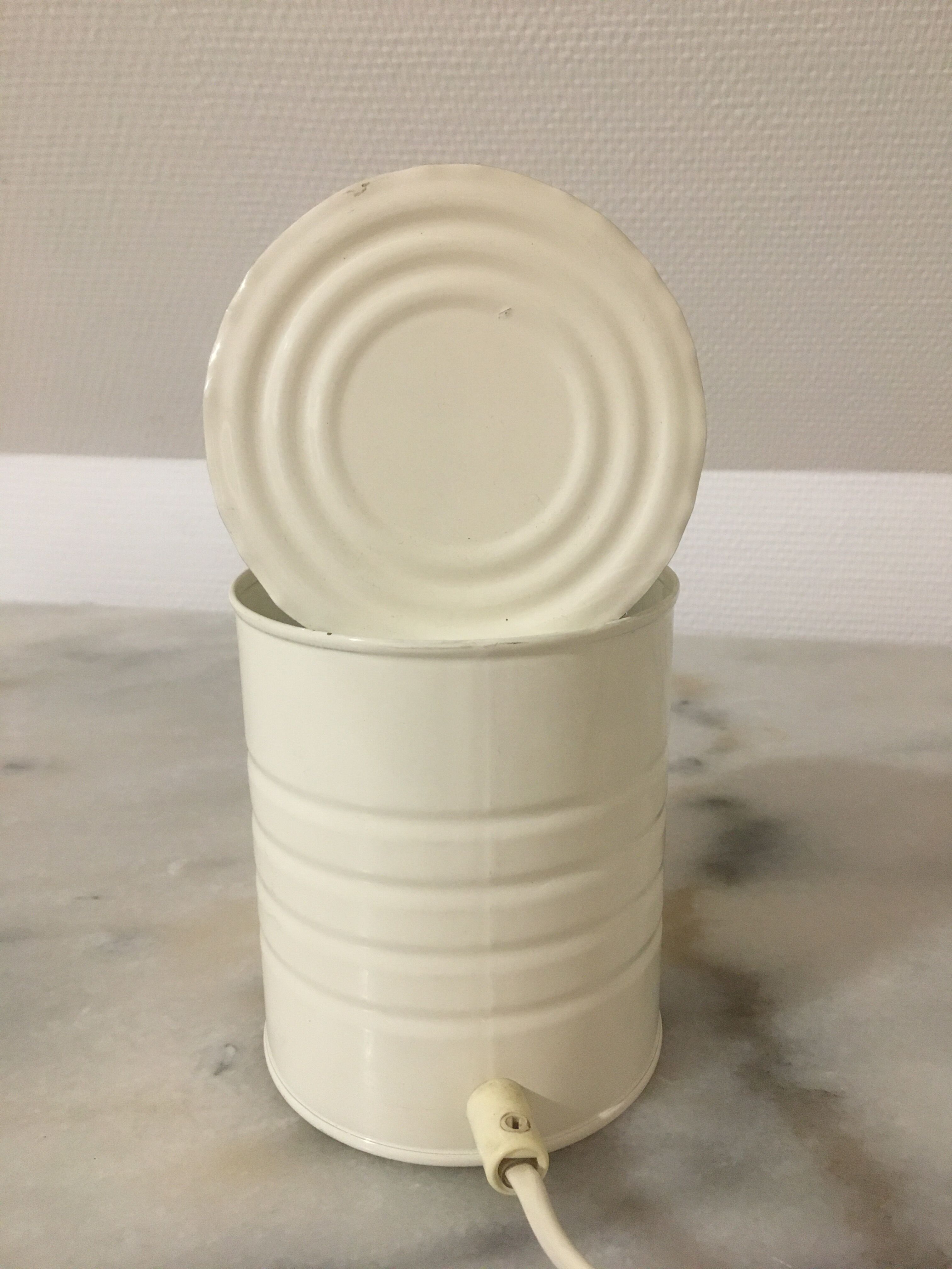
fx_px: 1063
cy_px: 634
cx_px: 476
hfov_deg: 48.2
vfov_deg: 61.7
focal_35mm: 29
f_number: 2.2
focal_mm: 4.15
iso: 200
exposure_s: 1/33
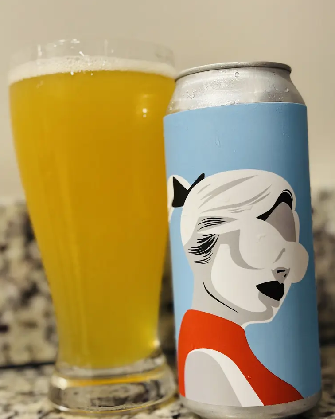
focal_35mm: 55
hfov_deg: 27.6
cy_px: 218
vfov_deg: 34.1
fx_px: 682
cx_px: 167
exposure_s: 1/40
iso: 160
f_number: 1.6
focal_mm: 5.96
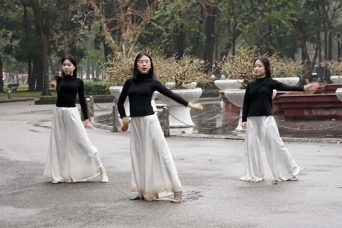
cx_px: 171
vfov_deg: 14.5
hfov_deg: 21.7
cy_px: 114
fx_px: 893
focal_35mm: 94
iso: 400
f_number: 5.6
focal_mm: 62.7
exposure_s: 1/100
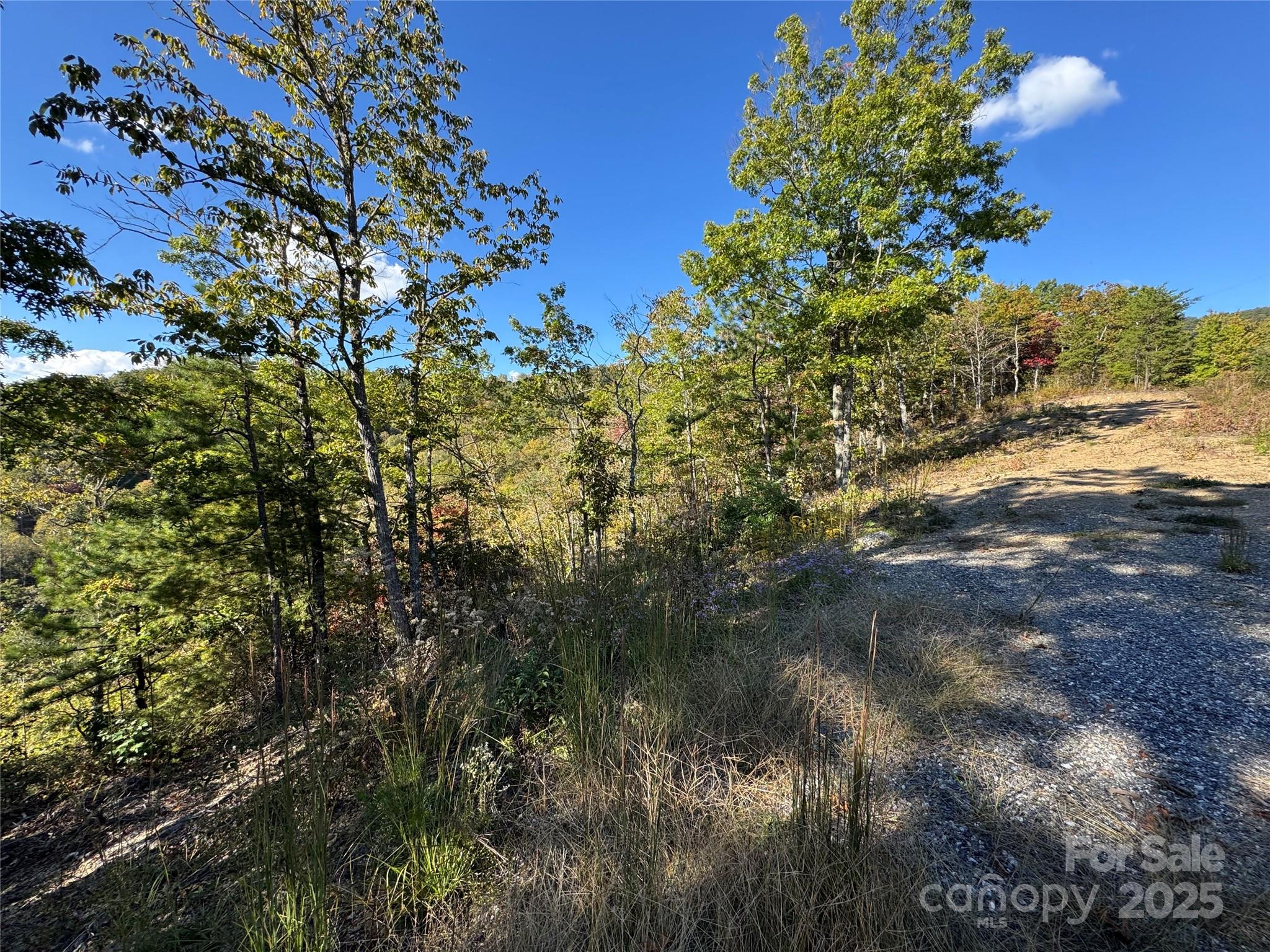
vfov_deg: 85.7
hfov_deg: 102.1
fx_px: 514
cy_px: 476
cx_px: 635
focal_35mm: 14
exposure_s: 1/498
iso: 40
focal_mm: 2.22
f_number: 2.2
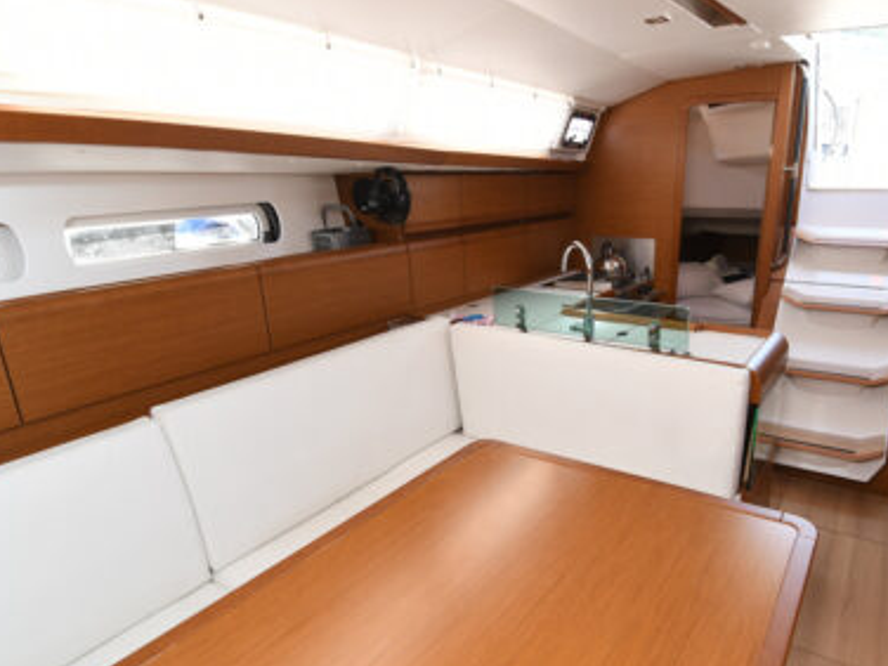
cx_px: 562
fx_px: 590
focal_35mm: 23
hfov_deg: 72.5
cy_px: 367
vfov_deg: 58.8
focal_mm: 12
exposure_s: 1/60
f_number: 6.3
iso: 720
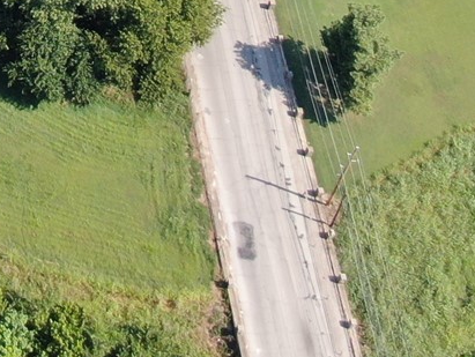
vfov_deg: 11.8
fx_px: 1538
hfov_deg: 16.3
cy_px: -365
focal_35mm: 112
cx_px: -202
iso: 100
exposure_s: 1/640
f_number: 2.8
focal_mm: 4.39
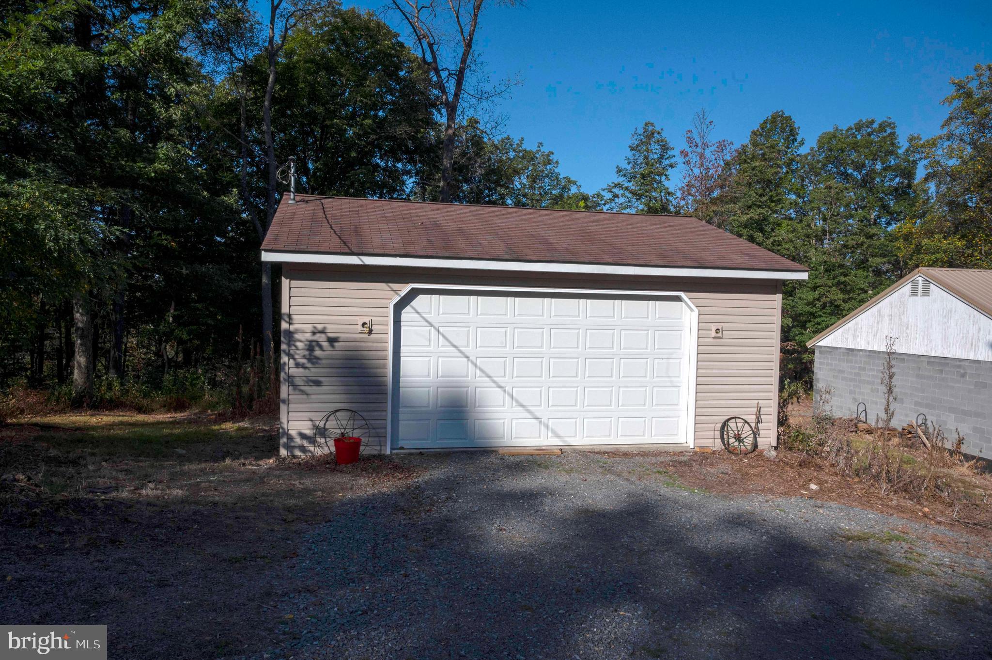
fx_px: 716
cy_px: 330
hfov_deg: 69.4
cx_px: 496
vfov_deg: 49.5
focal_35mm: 26
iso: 1000
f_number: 18
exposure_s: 1/1250
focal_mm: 26
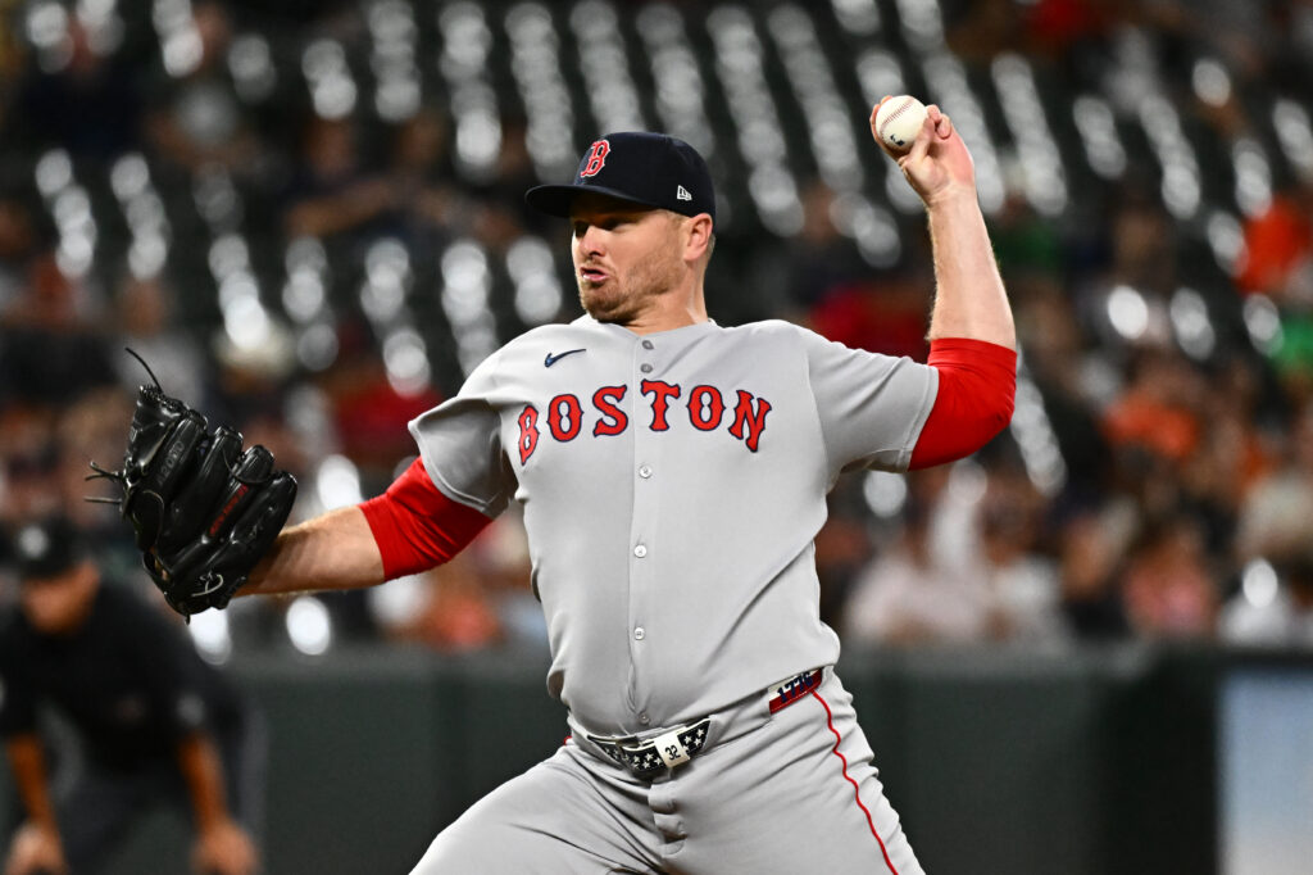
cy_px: 438
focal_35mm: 600
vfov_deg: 2.3
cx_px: 656
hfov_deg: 3.4
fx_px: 21875
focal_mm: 400
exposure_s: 1/2500
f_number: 4
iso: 6400
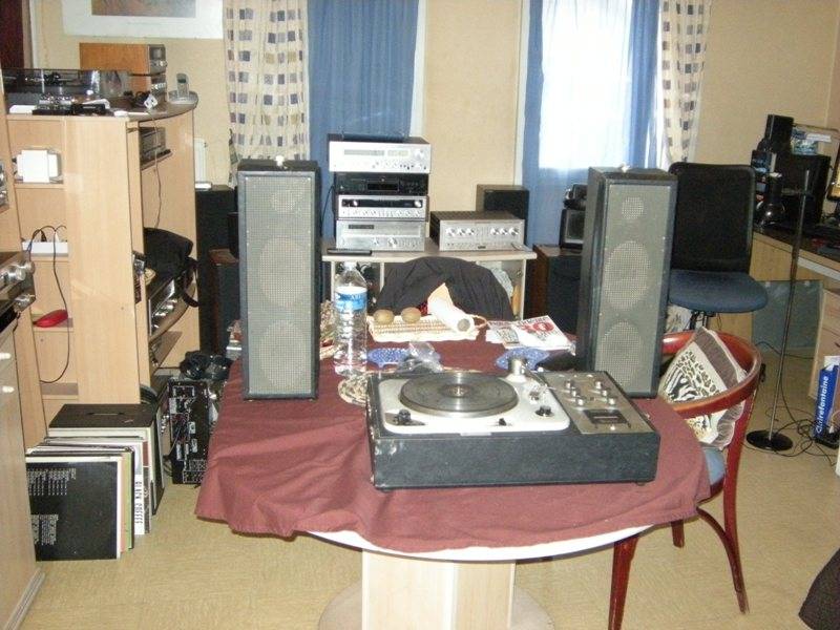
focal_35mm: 38
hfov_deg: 49.0
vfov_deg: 37.7
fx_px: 922
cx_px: 420
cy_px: 315
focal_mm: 6.3
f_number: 3.2
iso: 681
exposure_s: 1/60
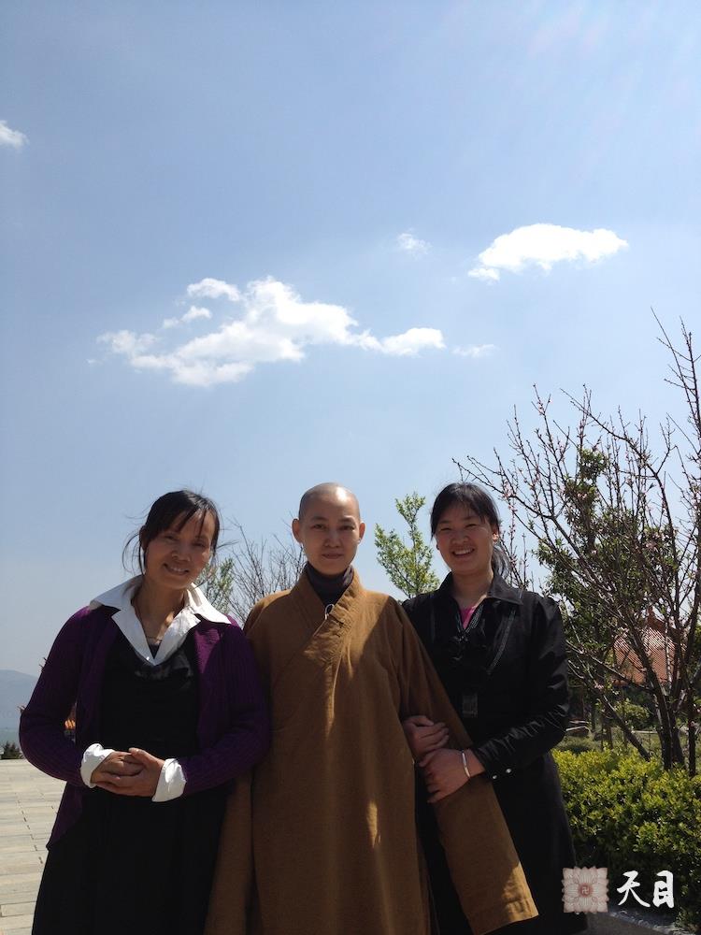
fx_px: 945
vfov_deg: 52.6
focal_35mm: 35
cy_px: 468
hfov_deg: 40.7
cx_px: 350
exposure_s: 1/2208
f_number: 2.4
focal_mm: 4.28
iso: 64
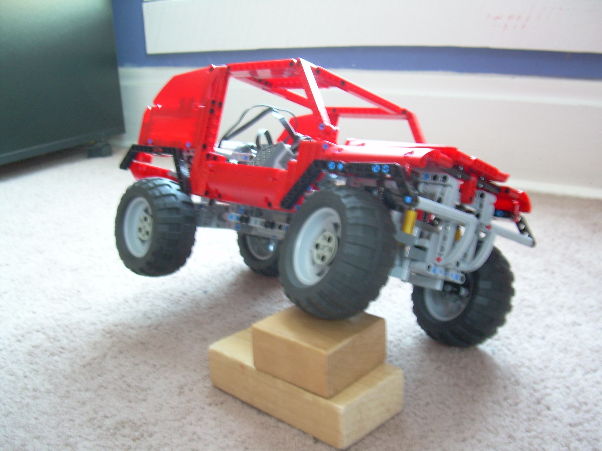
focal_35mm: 38
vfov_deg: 37.7
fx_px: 661
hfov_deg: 49.0
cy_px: 226
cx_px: 301
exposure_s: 1/2.2
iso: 92
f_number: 2.8
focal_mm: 6.3
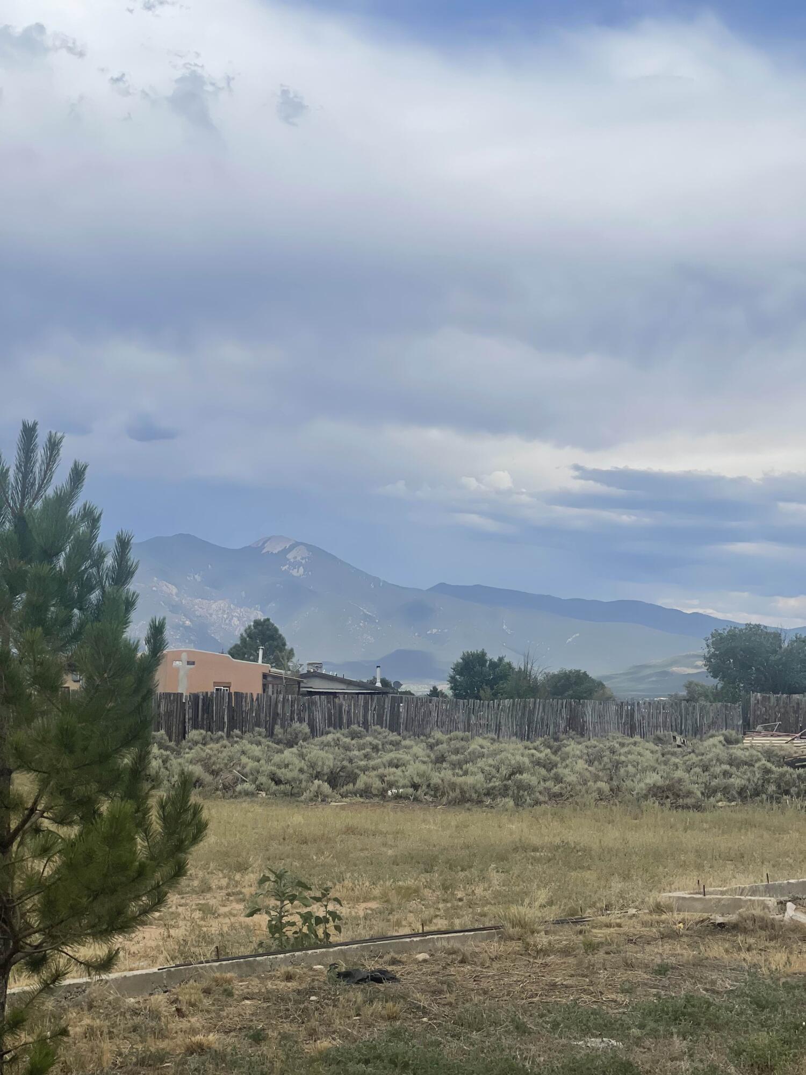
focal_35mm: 64
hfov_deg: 22.9
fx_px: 1987
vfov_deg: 30.3
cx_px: 403
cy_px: 538
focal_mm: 7.5
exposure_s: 1/1946
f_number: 2.2
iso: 20
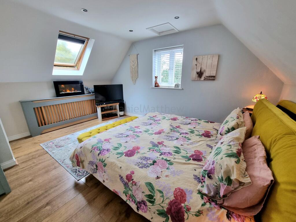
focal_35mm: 13
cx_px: 148
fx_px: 111
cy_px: 111
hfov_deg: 106.2
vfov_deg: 89.9
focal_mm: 2.2
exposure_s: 1/50
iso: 160
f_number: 2.2
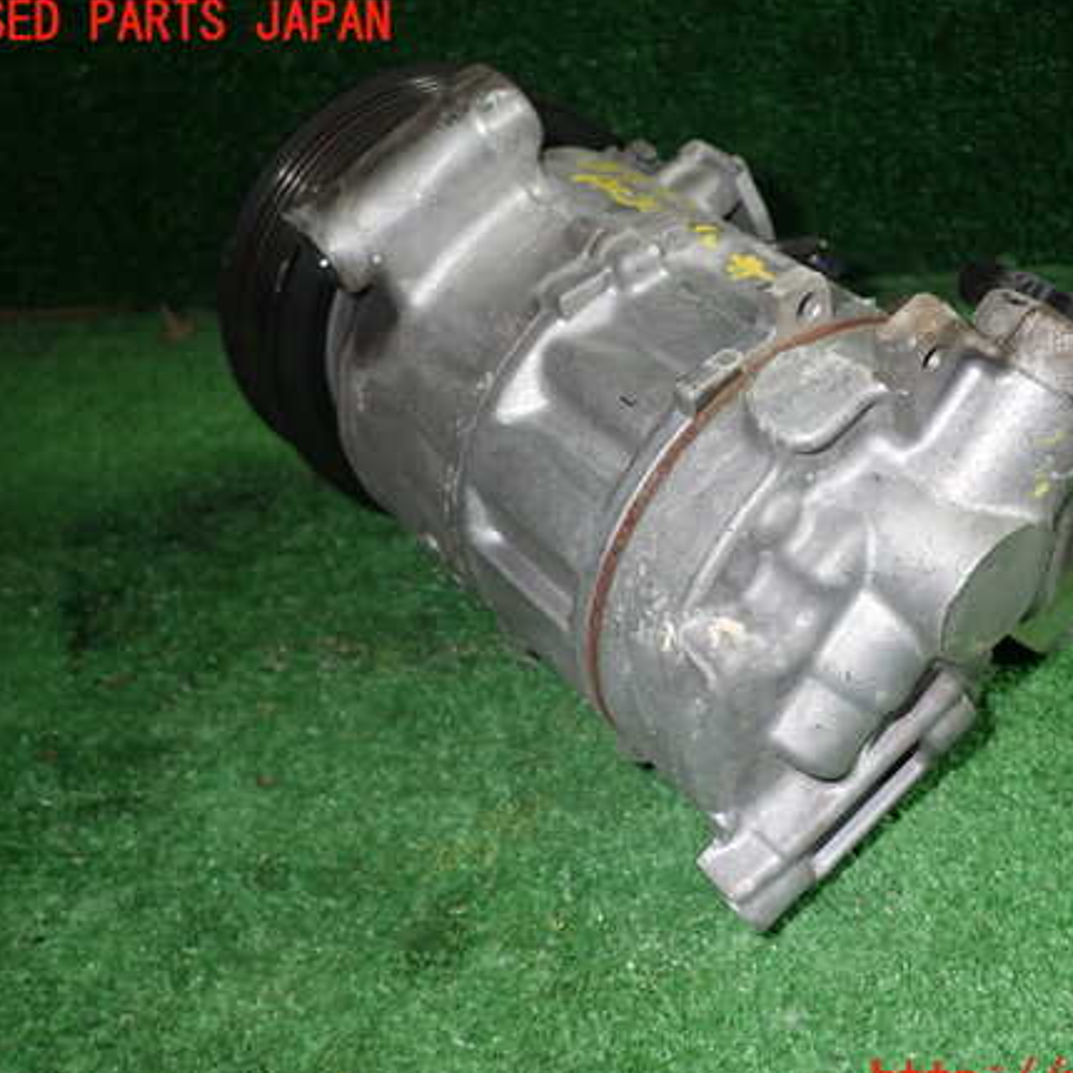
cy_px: 554
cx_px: 686
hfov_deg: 44.5
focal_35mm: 37
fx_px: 1298
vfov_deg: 44.9
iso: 200
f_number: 6.3
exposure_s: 1/30
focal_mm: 5.4
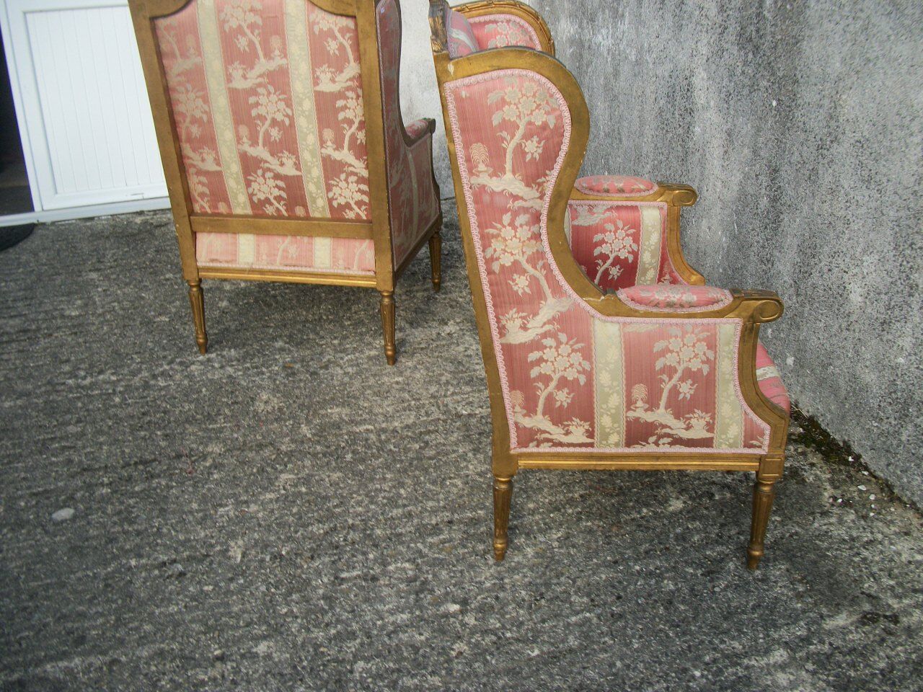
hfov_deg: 56.8
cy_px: 346
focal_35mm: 32
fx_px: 853
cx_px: 462
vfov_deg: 44.2
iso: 80
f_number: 8.8
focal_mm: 5.7
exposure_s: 1/80
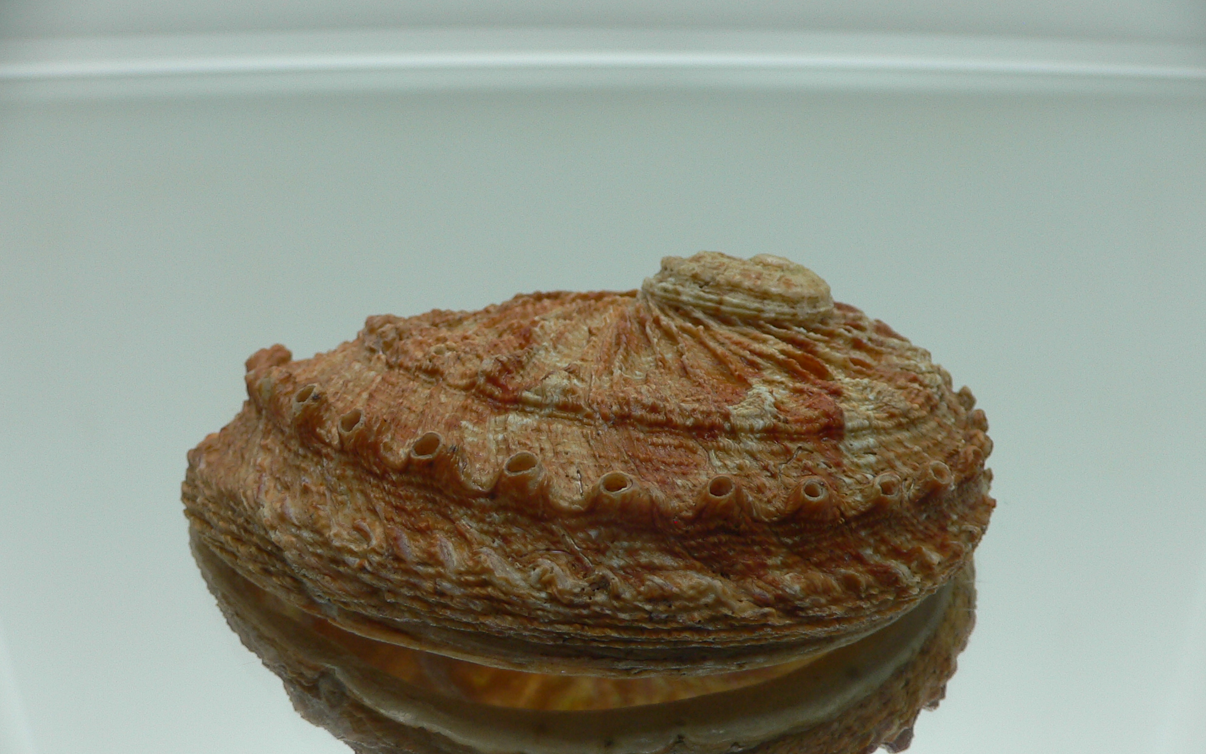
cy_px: 431
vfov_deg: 33.5
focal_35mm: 38
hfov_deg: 51.5
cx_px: 607
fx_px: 1249
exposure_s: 1/80
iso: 80
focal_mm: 4.6
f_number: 2.8
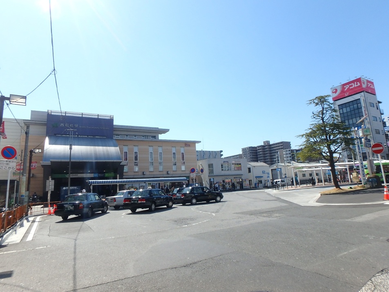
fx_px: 236
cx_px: 194
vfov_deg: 63.4
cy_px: 146
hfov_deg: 79.0
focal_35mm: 21
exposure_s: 1/400
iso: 125
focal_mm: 3.7
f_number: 6
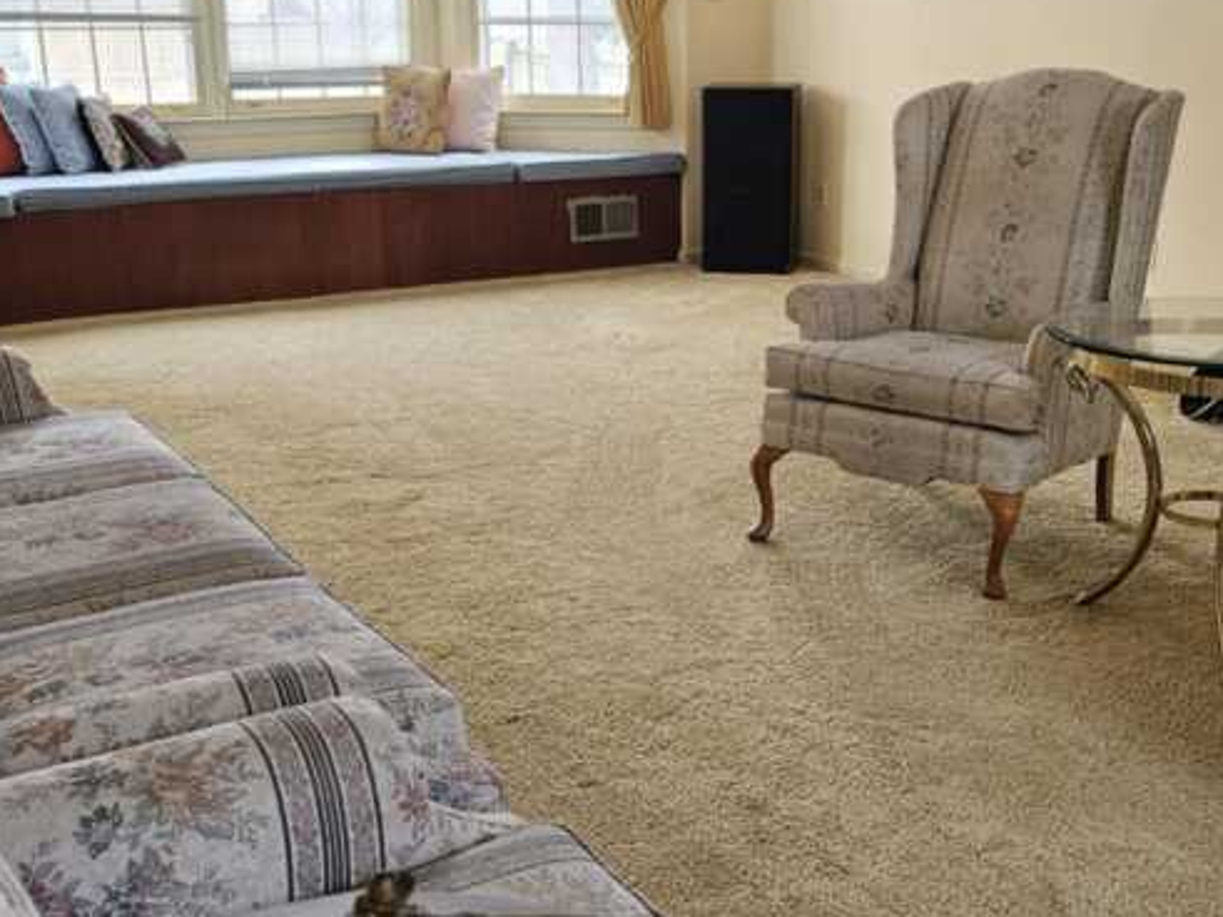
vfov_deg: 30.2
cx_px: 670
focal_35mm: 48
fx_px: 1695
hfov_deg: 39.6
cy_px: 523
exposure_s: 1/120
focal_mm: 5.4
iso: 640
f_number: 1.8
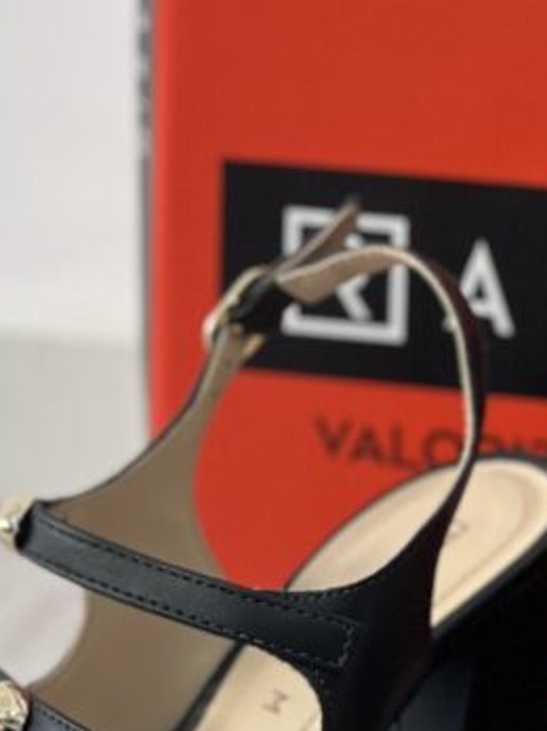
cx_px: 471
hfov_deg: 7.2
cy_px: 477
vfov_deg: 9.6
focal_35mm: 207
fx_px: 4364
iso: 160
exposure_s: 1/120
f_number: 2.8
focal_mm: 9
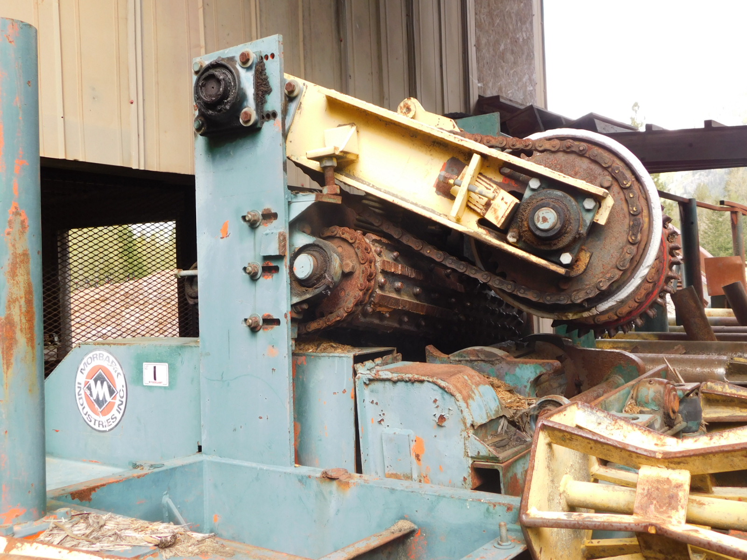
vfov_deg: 39.7
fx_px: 777
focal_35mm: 36
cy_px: 280
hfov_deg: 51.4
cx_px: 374
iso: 125
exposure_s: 1/80
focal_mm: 6.3
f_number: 3.5
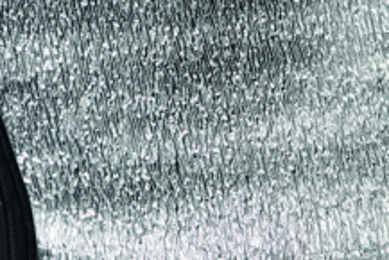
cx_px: 303
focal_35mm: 290
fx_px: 3136
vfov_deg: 4.7
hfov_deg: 7.1
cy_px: 156
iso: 125
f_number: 13
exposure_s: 1/125
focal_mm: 105
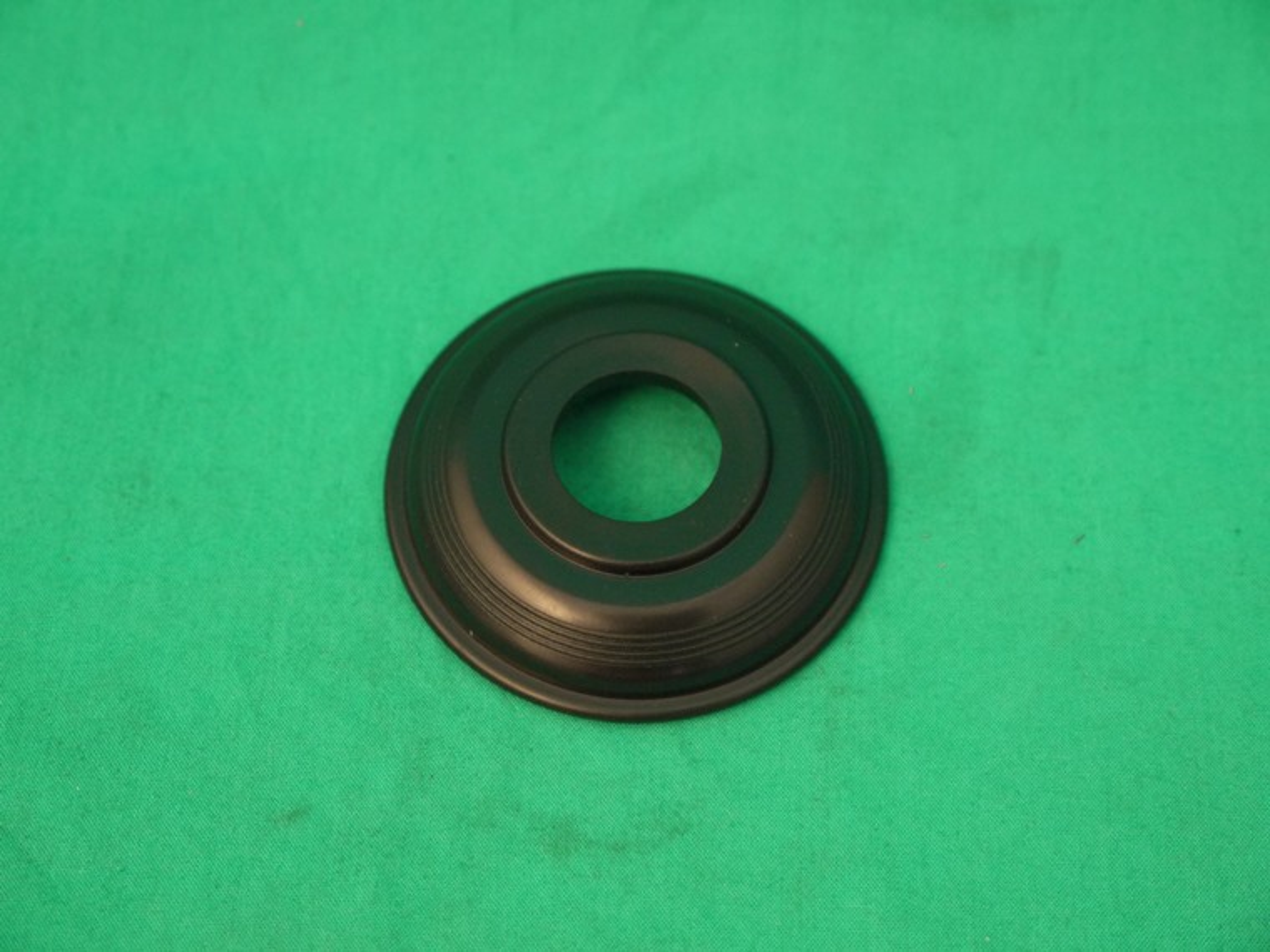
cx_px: 635
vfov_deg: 23.7
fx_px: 2275
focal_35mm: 62
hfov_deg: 31.2
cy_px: 476
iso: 800
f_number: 5
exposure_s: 1/60
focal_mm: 31
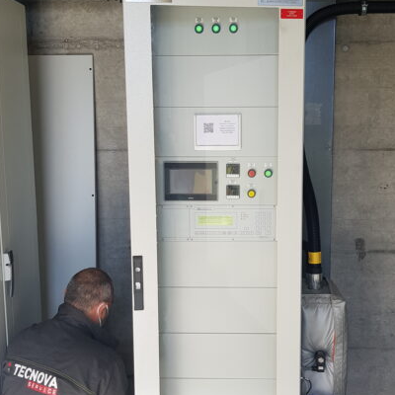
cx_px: 222
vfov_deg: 36.8
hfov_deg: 36.7
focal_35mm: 46
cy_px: 218
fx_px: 594
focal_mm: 4.2
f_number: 1.7
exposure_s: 1/207
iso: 40
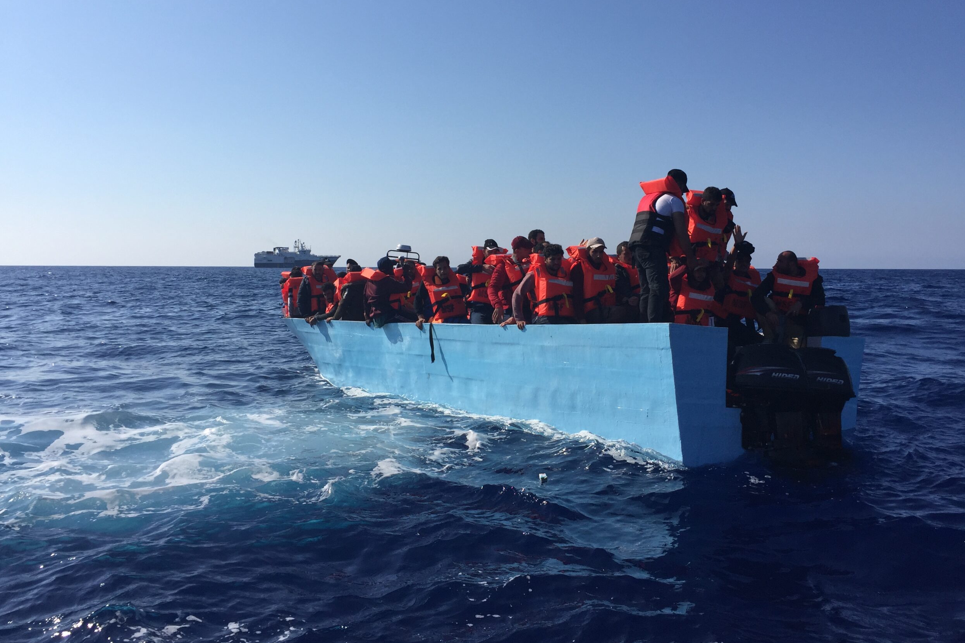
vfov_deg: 42.3
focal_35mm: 31
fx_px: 831
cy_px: 283
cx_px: 490
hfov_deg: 60.3
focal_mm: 4.15
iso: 32
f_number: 2.2
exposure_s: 1/3597
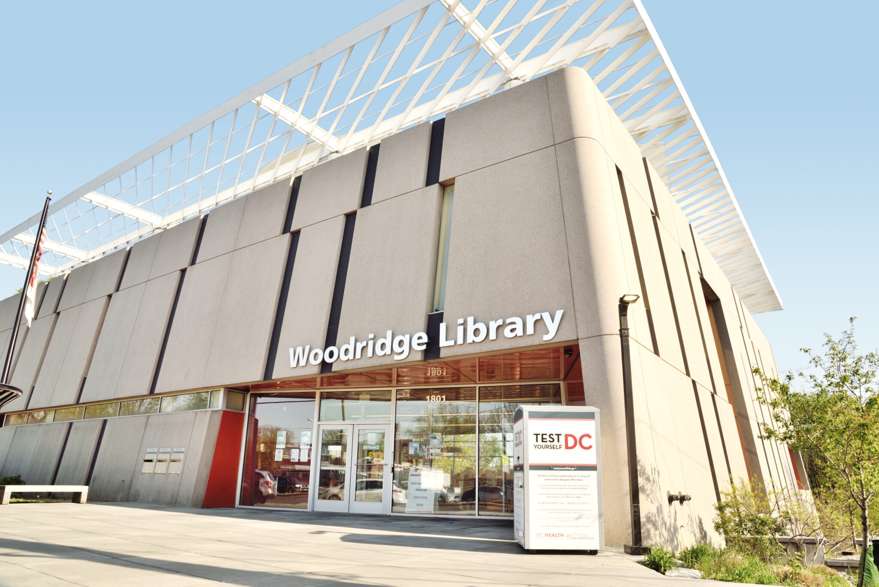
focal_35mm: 24
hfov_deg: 73.7
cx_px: 440
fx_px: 586
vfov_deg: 53.2
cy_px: 294
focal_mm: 24
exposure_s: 1/200
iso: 160
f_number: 11
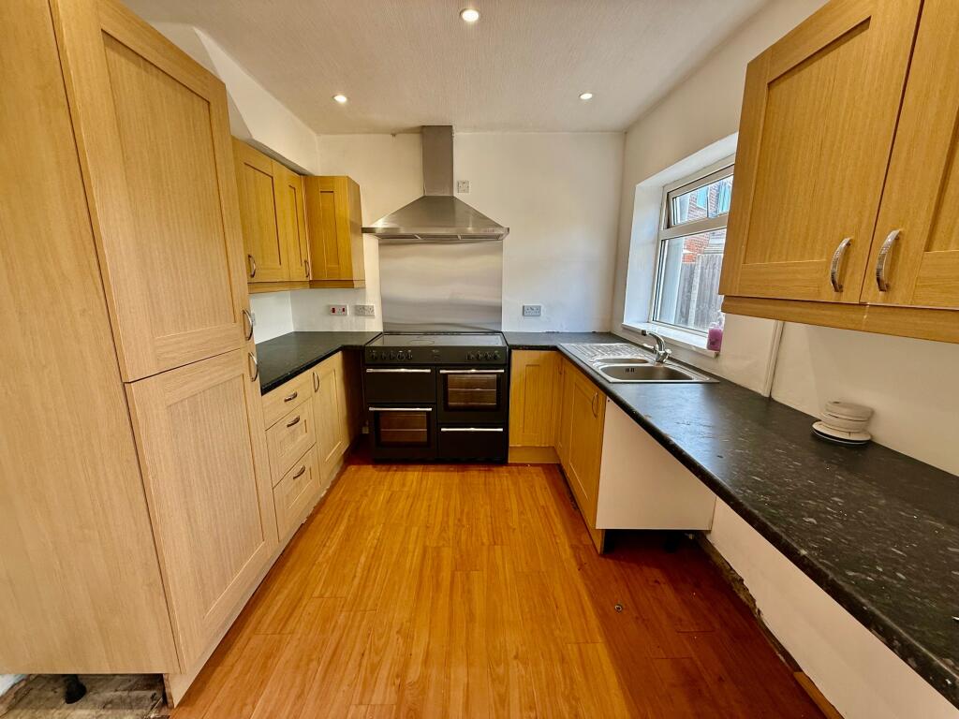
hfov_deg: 102.1
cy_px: 360
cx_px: 480
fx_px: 388
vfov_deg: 85.7
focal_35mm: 14
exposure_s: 1/99
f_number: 2.2
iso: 80
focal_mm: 2.22
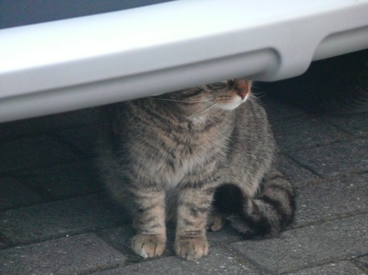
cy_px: 138
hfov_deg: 6.1
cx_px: 184
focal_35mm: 327
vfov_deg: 4.5
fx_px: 3475
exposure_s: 1/15
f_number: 3.6
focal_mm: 69.2
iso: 800
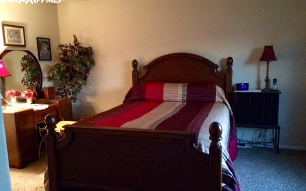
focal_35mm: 31
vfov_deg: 40.6
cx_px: 154
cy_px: 102
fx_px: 259
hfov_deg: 61.2
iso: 800
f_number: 2.2
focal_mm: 4.15
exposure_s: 1/15
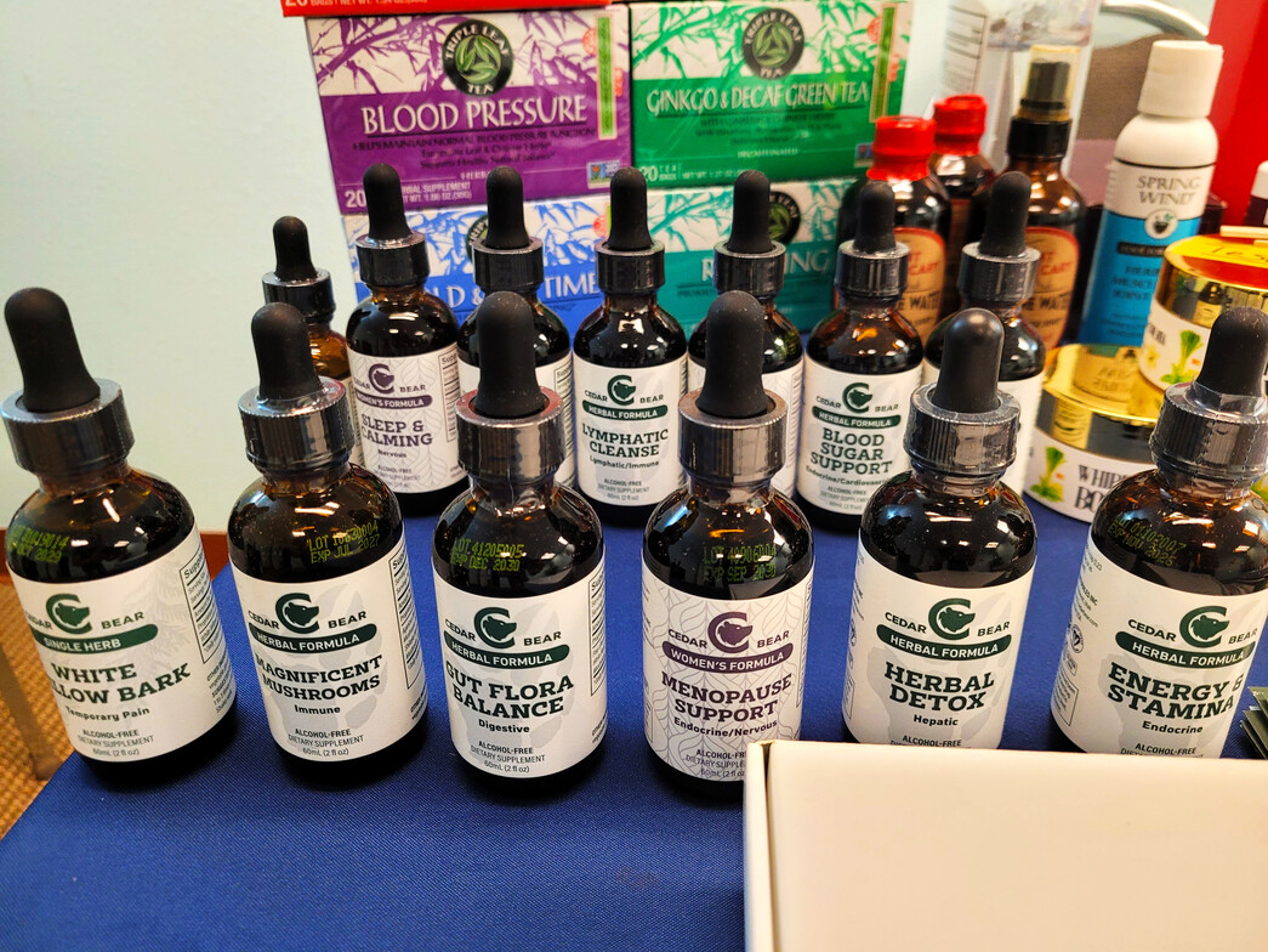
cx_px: 634
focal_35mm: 26
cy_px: 476
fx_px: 953
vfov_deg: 53.1
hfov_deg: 67.3
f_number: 1.8
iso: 250
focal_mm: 5.4
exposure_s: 1/60
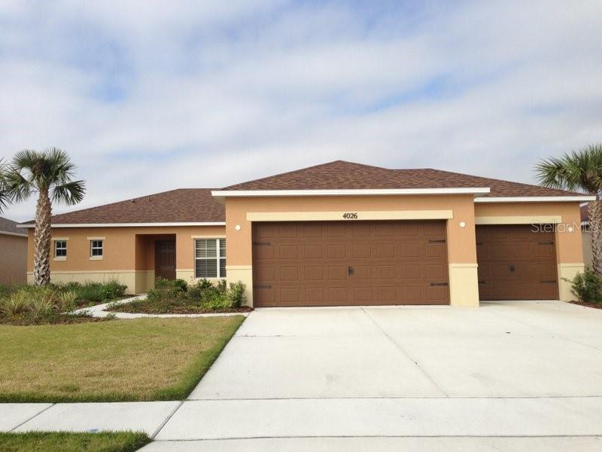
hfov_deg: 55.4
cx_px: 301
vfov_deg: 42.9
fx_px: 574
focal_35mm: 33
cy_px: 226
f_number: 2.4
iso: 50
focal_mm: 4.13
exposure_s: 1/1869
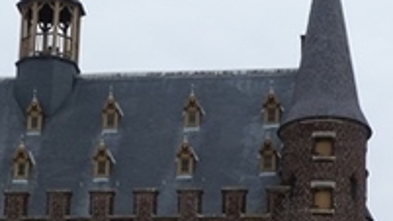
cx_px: 129
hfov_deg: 16.9
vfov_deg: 9.4
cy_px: 270
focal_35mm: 127
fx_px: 1323
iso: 80
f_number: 5.6
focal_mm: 7.1
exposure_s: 1/250
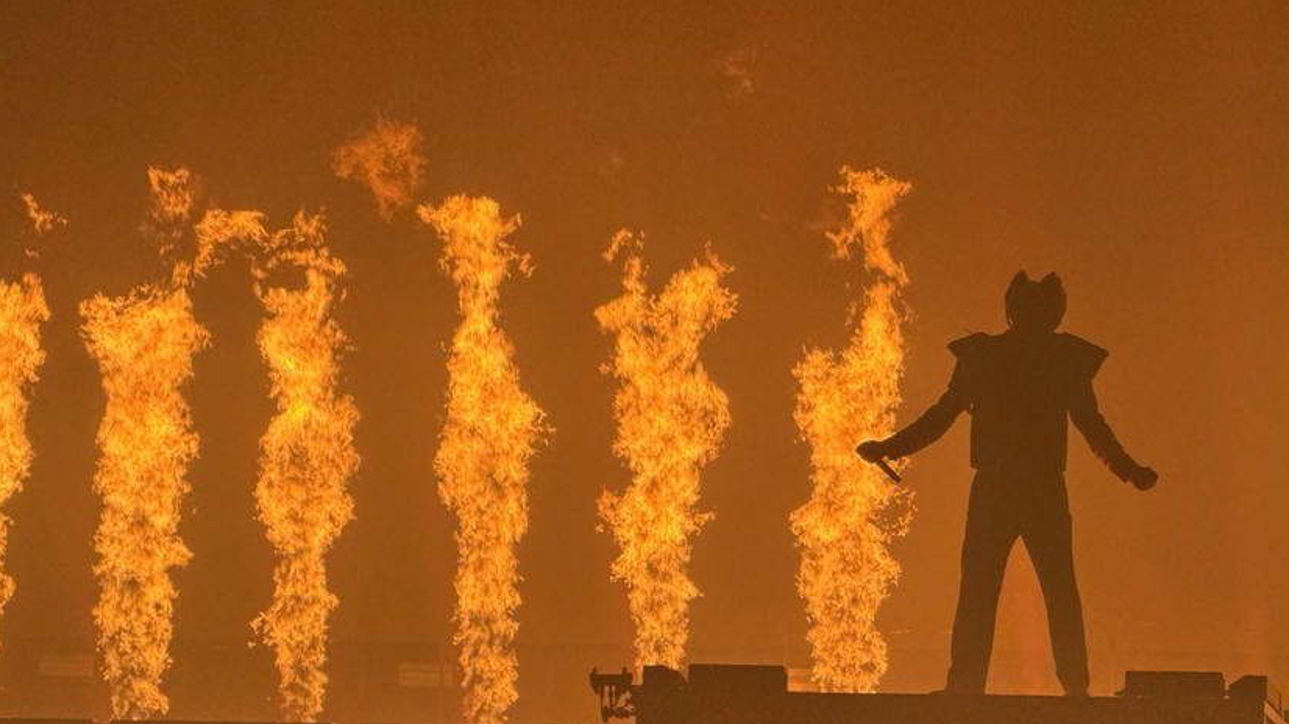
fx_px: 5843
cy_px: 504
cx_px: 776
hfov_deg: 12.6
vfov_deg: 7.1
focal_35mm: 171
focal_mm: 15.66
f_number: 2.8
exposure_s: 1/120
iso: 50
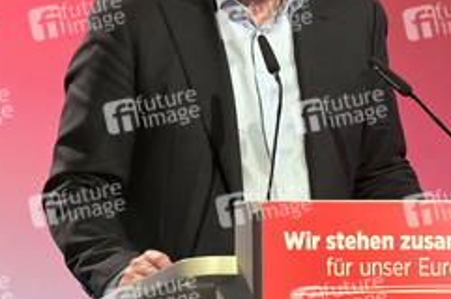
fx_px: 4692
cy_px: 65
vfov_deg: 3.7
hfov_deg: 5.5
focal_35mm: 375
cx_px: 289
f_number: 5.6
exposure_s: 1/200
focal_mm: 200
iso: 10000
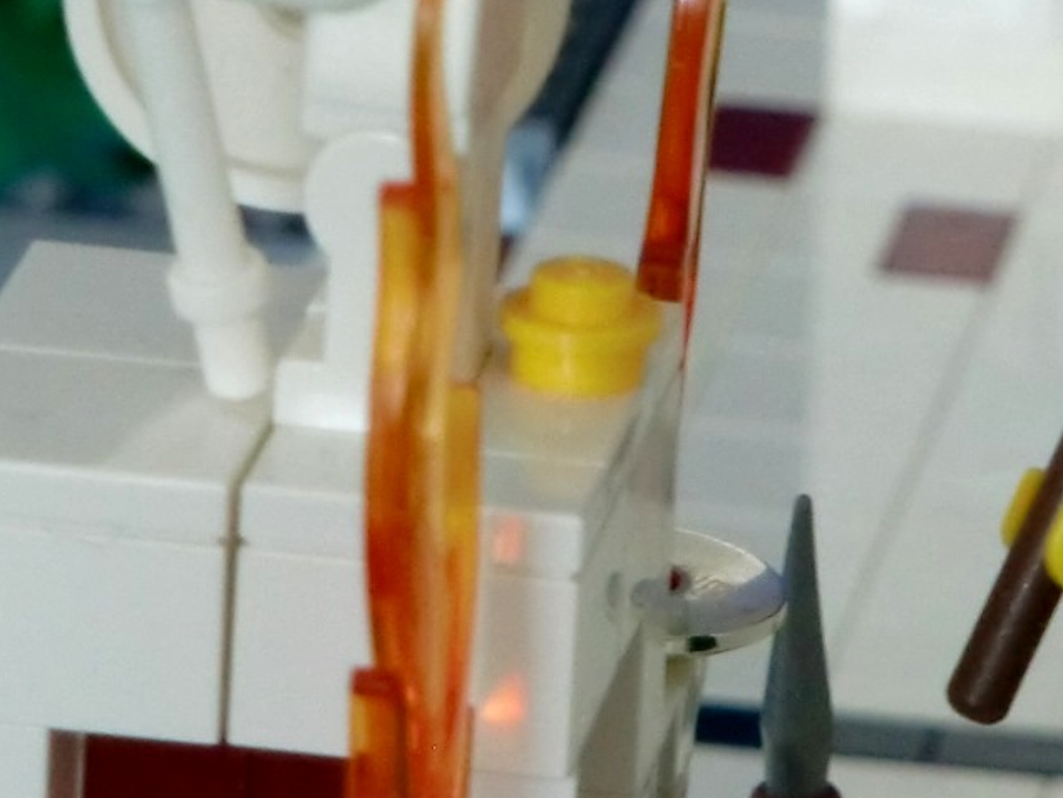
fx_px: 13734
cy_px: 218
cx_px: 720
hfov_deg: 4.4
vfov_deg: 3.3
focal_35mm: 447
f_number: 4.6
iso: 400
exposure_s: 1/13
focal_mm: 25.9
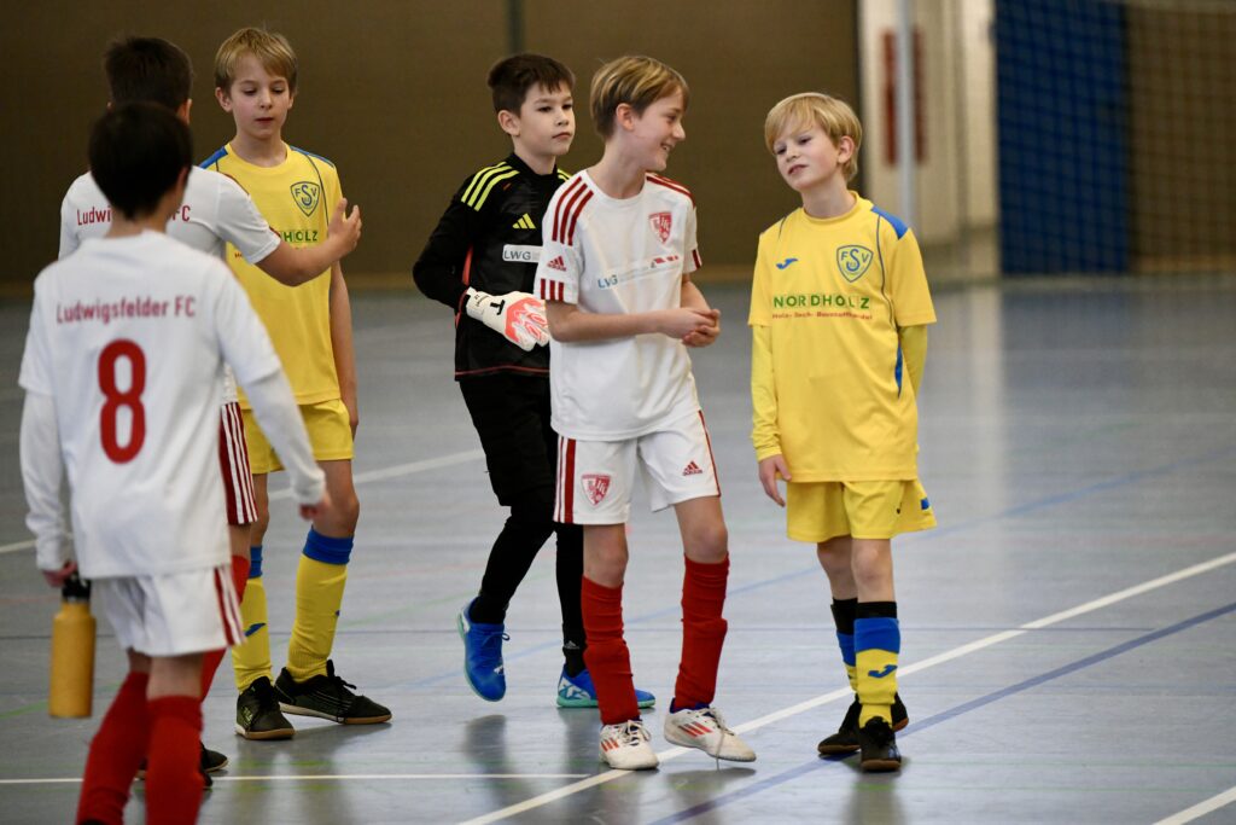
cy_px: 412
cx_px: 618
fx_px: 6009
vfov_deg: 7.8
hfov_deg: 11.7
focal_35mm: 175
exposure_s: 1/1250
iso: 5000
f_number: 2.8
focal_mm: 175
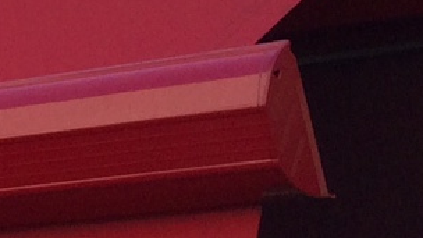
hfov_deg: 8.3
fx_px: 2468
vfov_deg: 5.5
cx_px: -850
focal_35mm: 220
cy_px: 142
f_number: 2.2
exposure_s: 1/707
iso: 32
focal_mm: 4.12
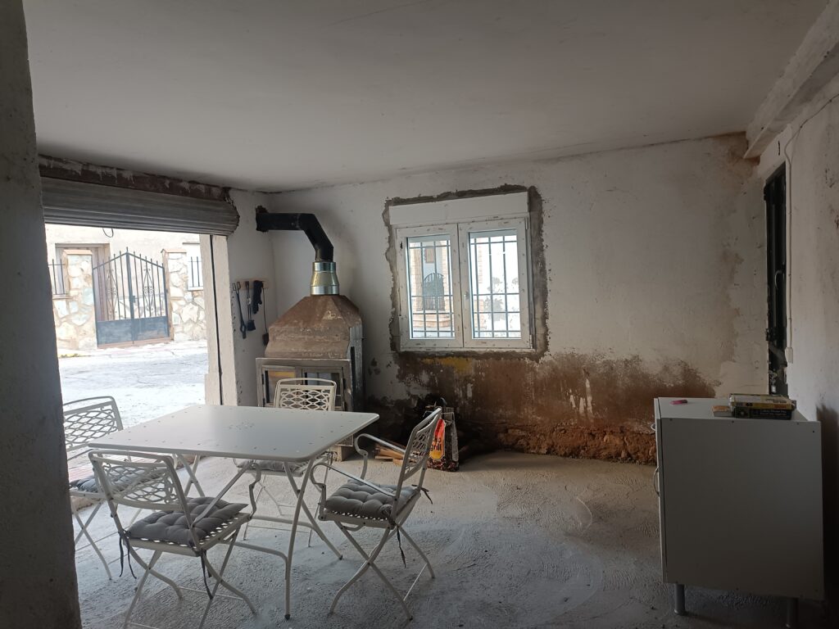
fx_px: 606
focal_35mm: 25
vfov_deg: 54.9
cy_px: 314
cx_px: 420
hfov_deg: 69.4
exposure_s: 1/50
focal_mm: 4.74
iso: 646
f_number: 1.79
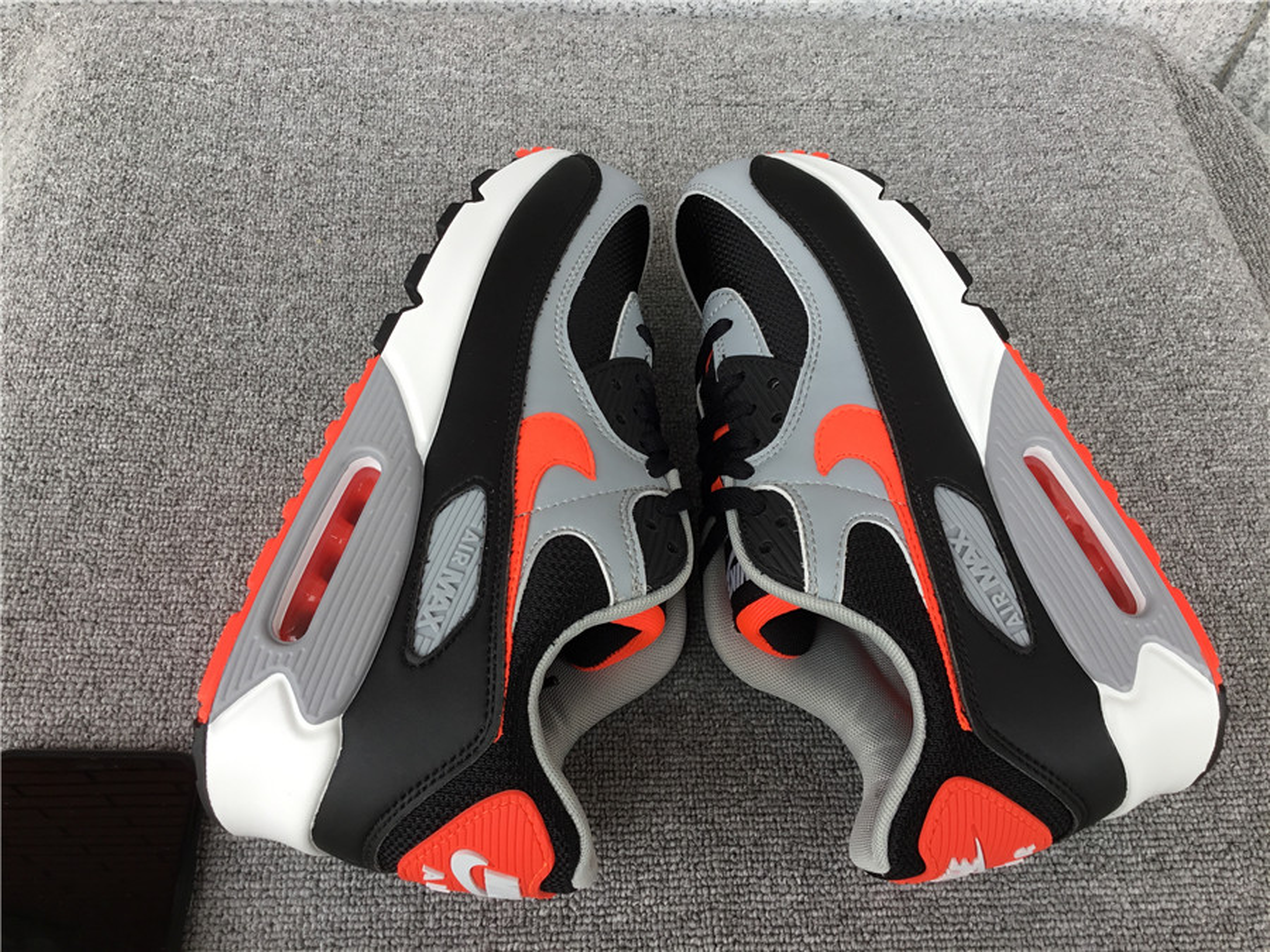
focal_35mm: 31
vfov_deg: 45.4
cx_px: 635
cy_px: 476
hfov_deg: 58.4
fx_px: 1137
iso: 25
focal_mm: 3.3
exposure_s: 1/100
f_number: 2.4
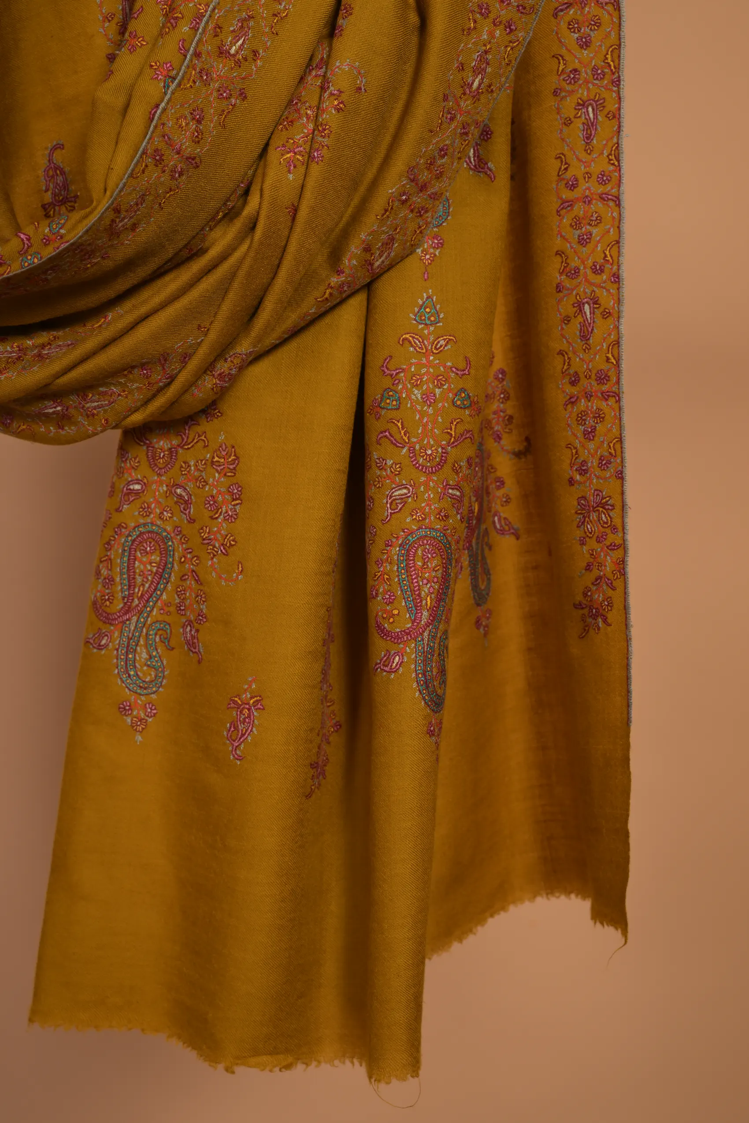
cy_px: 562
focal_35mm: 56
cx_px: 374
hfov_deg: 24.2
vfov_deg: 35.6
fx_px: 1748
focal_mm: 56
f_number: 6.3
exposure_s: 1/200
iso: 125
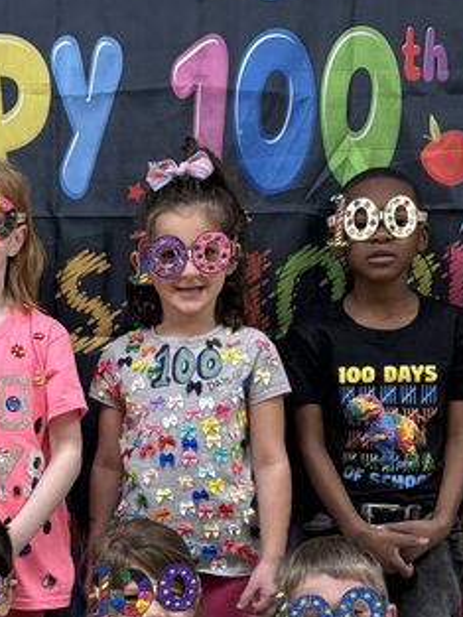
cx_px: 37
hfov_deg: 17.1
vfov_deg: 22.7
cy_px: 505
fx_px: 1515
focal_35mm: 85
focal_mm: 5.96
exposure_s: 1/60
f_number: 1.6
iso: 125
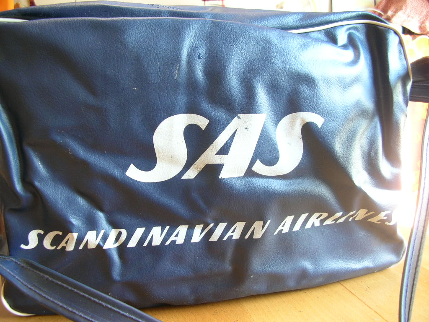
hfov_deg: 52.6
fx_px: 434
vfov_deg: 40.7
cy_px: 161
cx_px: 214
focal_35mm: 35
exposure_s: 1/5.5
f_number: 2.8
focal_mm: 5.8
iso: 52
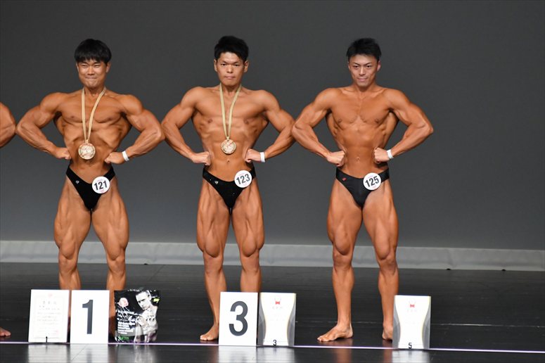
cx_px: 272
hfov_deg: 5.5
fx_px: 5674
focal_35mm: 375
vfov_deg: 3.7
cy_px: 182
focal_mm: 250
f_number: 5.6
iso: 5000
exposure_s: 1/400
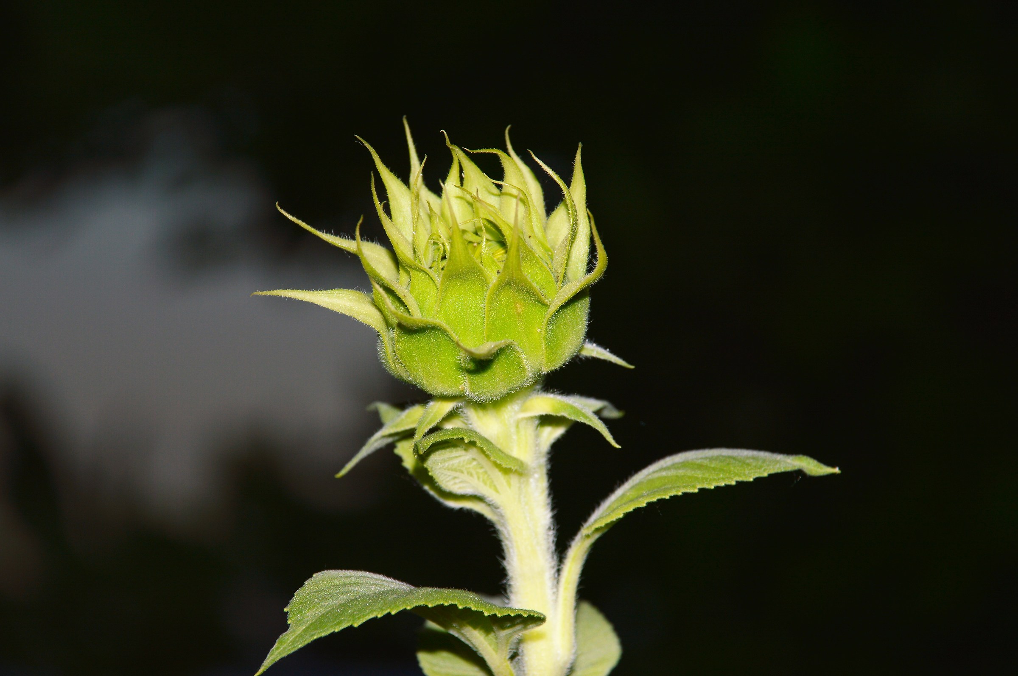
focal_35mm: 202
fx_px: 5720
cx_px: 509
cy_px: 338
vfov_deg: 6.8
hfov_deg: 10.2
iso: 100
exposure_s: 1/125
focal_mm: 135
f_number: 8
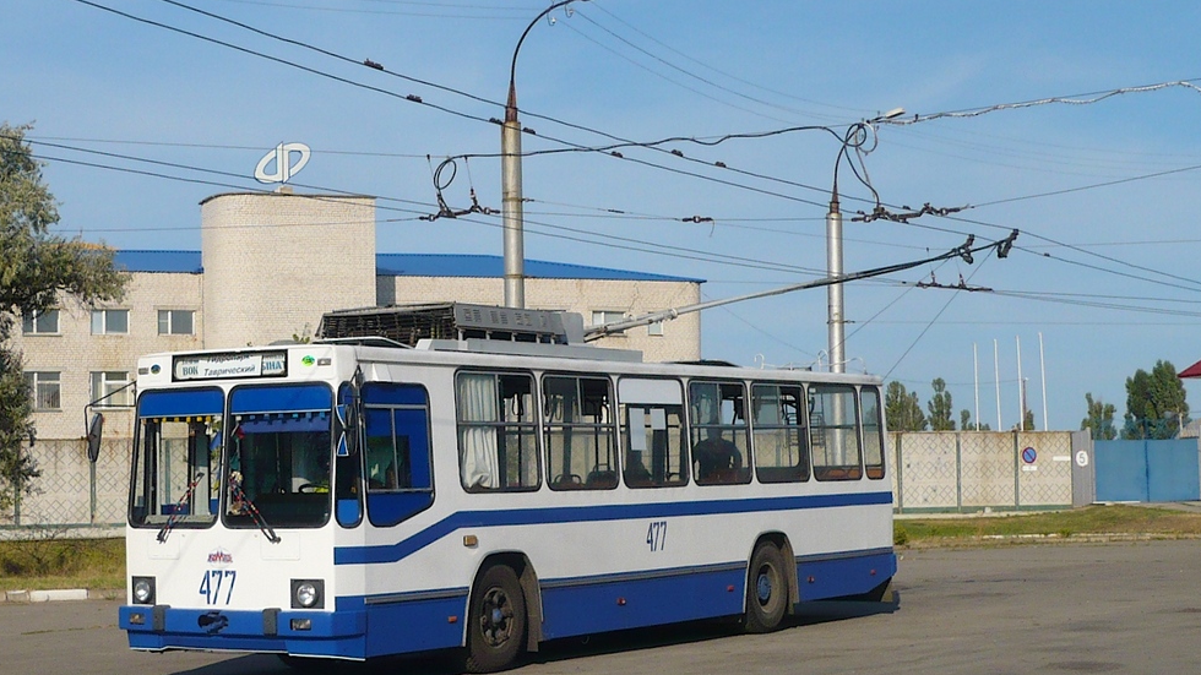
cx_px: 592
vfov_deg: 28.9
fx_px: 1306
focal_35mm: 41
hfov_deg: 49.4
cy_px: 410
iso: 100
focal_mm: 6
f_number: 8
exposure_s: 1/320
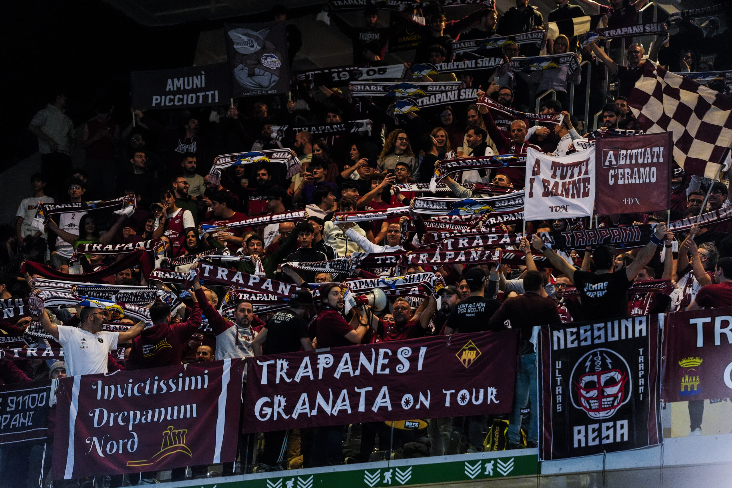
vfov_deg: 6.9
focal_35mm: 200
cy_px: 244
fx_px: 4067
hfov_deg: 10.3
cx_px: 366
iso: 4000
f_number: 2.8
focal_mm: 200
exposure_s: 1/250
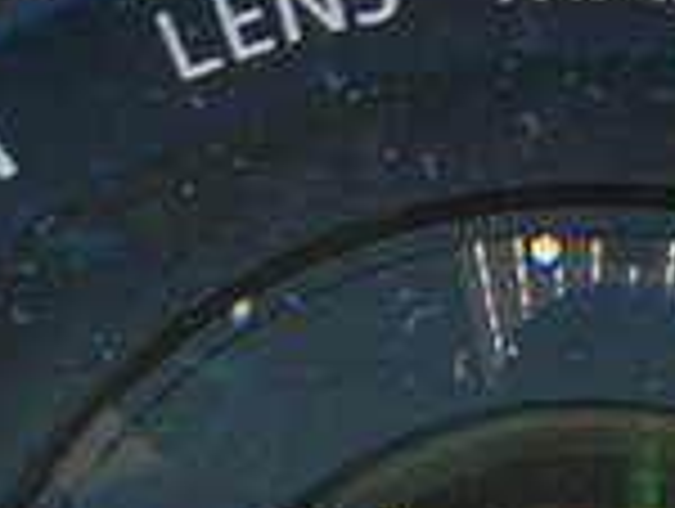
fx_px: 5312
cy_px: 800
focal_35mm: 272
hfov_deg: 7.3
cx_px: 558
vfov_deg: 5.4
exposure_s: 1/4.8
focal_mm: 5.7
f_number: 2.9
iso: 50
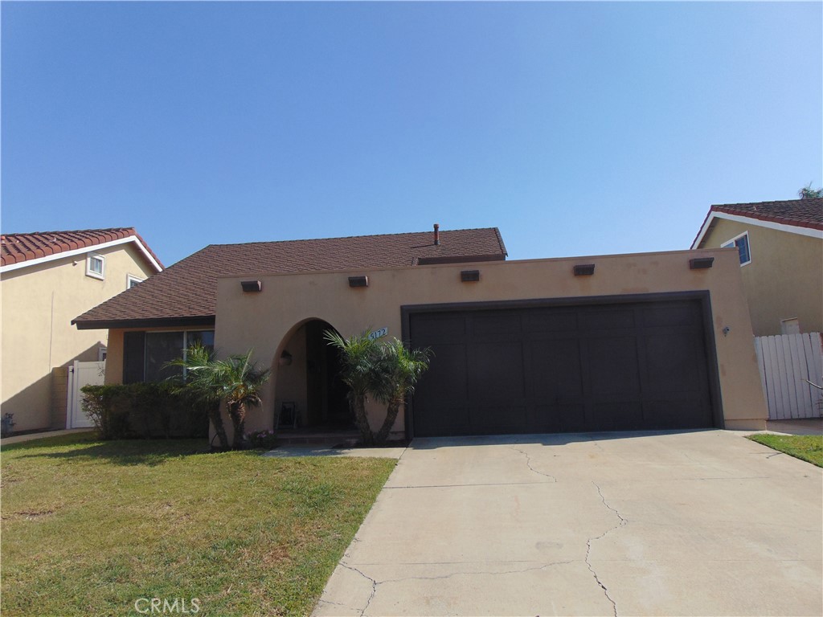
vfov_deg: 54.9
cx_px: 412
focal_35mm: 25
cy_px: 308
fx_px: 594
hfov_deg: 69.4
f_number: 7.7
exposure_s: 1/250
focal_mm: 4.5
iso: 80
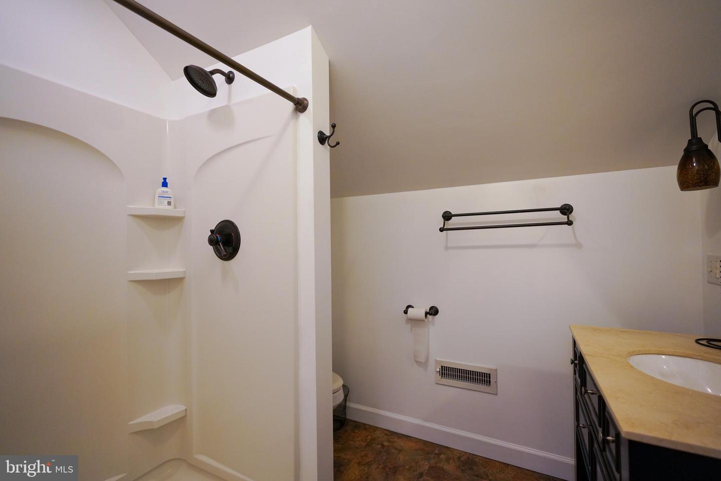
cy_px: 240
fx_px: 320
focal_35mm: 16
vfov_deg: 73.7
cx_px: 360
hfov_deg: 96.7
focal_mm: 16
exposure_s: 1/160
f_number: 2.8
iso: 1600
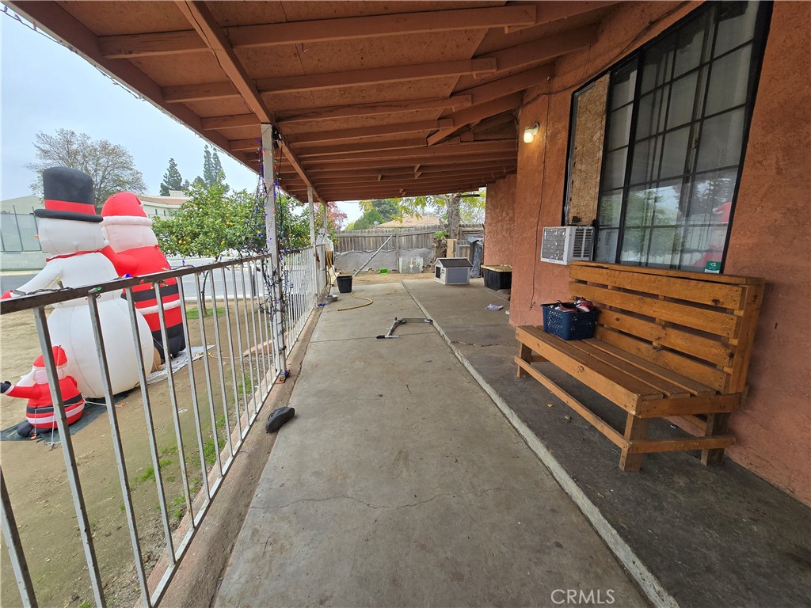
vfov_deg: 89.9
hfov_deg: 106.2
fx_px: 305
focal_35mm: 13
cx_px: 406
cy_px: 304
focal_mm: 2.2
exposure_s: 1/387
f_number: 2.2
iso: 50
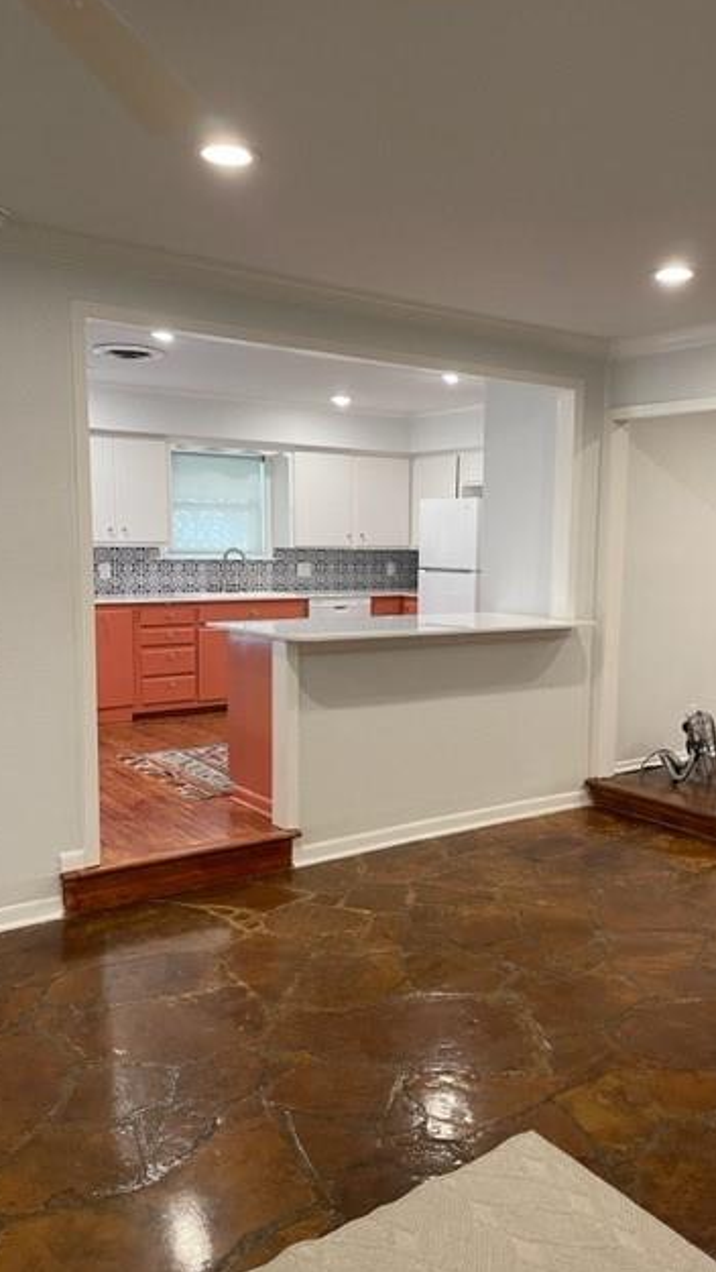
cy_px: 645
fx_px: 978
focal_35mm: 29
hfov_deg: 40.0
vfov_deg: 66.0
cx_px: 441
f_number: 1.6
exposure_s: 1/60
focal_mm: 5.1
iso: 160
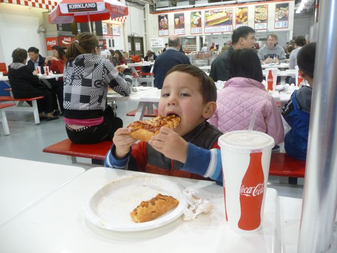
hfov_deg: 63.4
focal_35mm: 28
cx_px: 168
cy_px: 126
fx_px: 273
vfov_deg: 49.7
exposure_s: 1/30
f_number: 3.3
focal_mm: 4.7
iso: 250
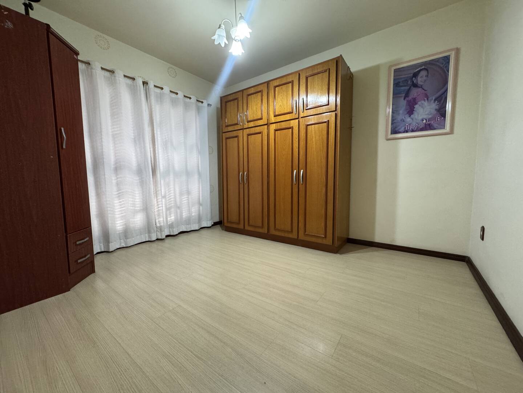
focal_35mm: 14
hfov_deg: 102.1
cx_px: 262
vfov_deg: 85.7
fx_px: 212
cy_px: 196
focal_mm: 2.22
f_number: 2.2
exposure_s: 1/60
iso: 640
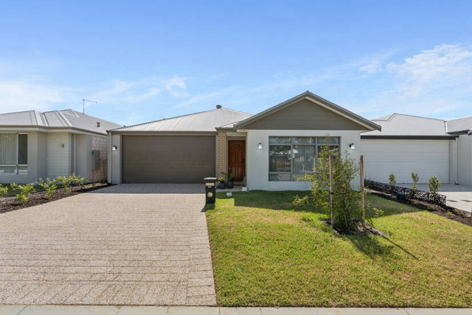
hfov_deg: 96.7
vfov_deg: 73.8
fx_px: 210
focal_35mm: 16
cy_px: 158
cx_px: 236
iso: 200
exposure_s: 1/1000
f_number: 8
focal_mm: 16
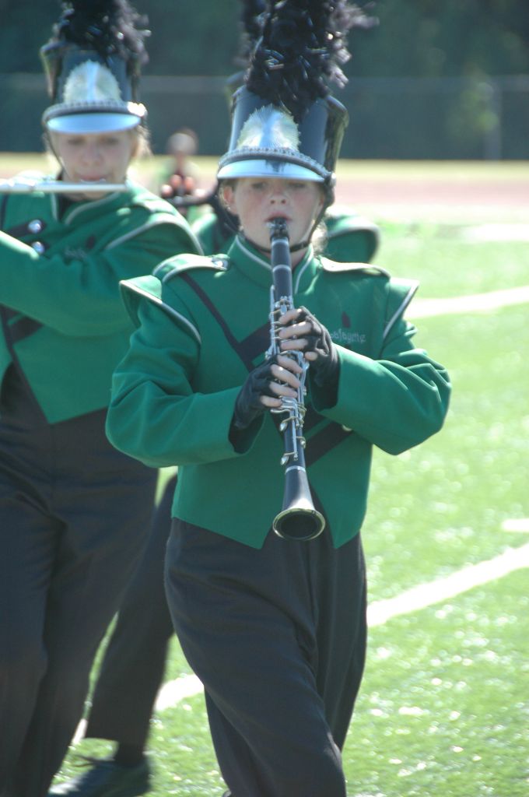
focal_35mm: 300
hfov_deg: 4.6
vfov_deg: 6.9
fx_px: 6630
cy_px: 398
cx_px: 264
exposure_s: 1/250
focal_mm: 200
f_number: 5.6
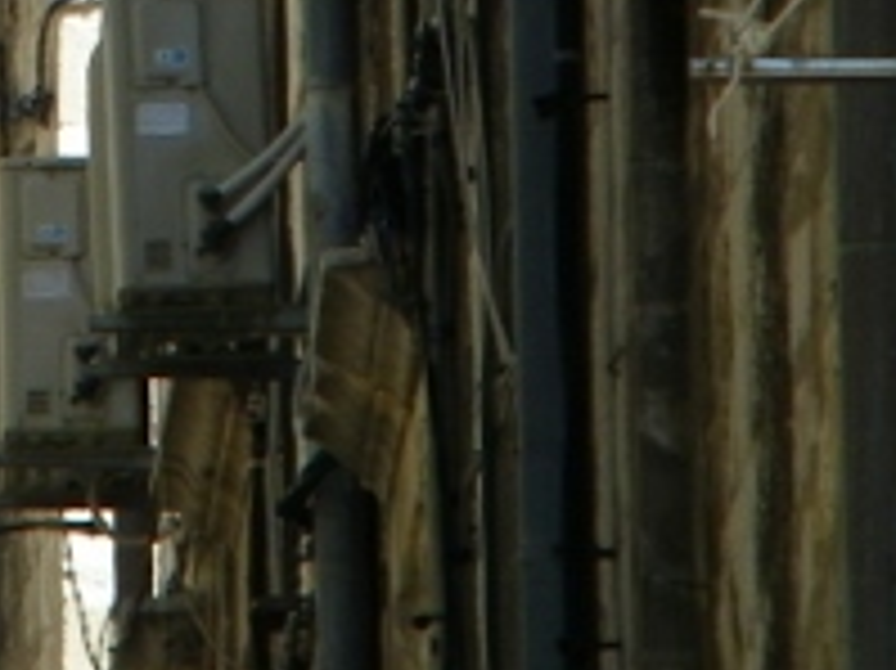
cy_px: -193
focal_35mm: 1016
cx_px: -324
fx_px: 26282
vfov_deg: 1.5
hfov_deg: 2.0
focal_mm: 45.1
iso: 80
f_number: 5.4
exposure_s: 1/250
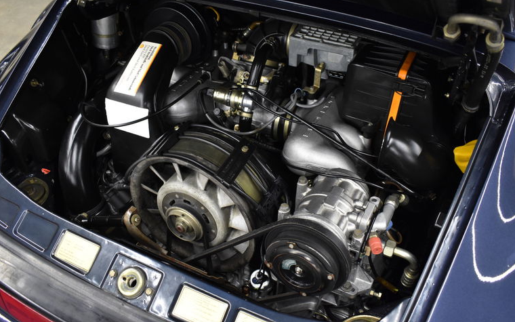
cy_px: 155
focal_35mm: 34
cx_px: 256
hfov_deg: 56.7
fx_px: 477
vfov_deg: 37.3
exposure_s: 1/30
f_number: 3.8
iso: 1100
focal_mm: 22
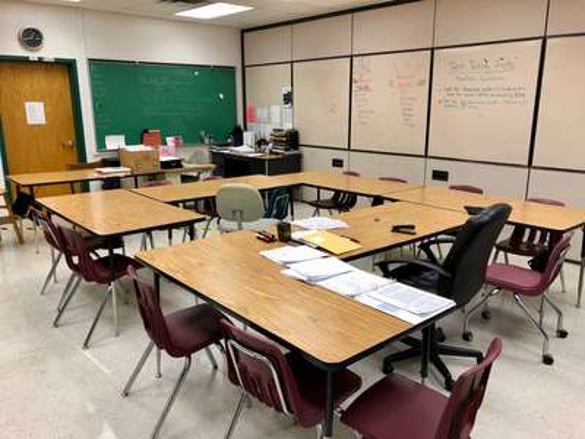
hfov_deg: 63.4
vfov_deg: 49.7
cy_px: 220
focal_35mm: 28
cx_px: 292
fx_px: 473
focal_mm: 4
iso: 40
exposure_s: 1/20
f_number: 1.8
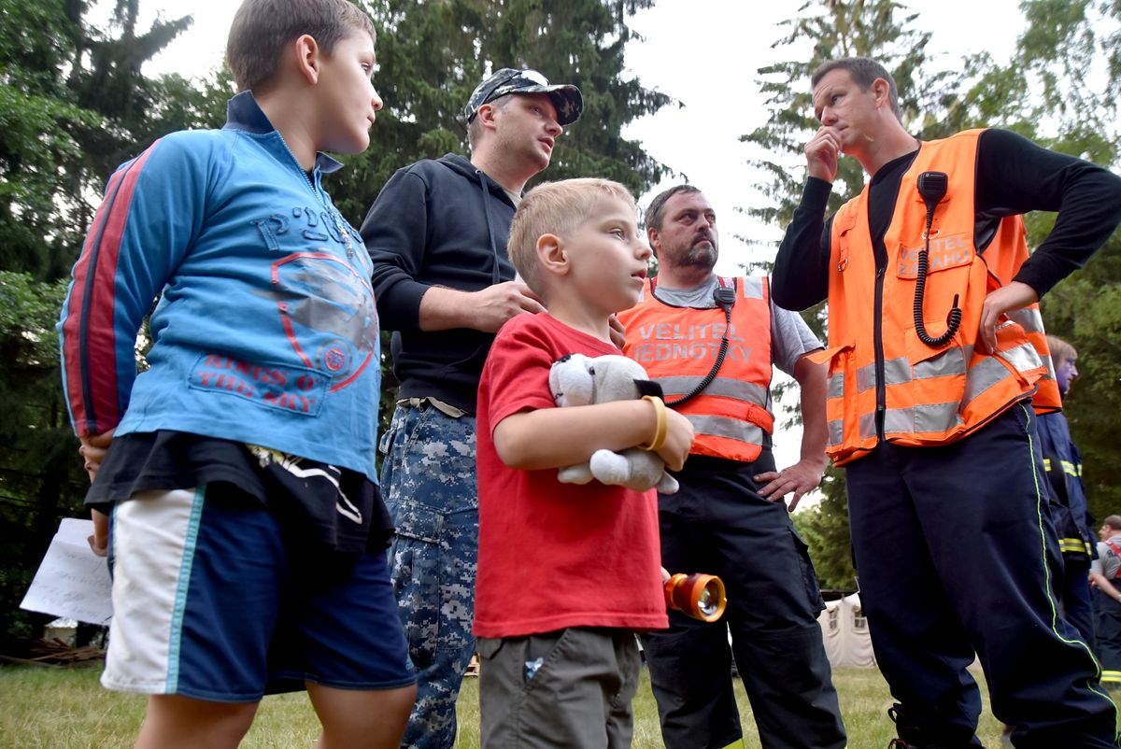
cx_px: 560
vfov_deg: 50.5
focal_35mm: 26
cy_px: 374
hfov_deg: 70.4
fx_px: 795
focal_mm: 17
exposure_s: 1/30
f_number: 4
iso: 400
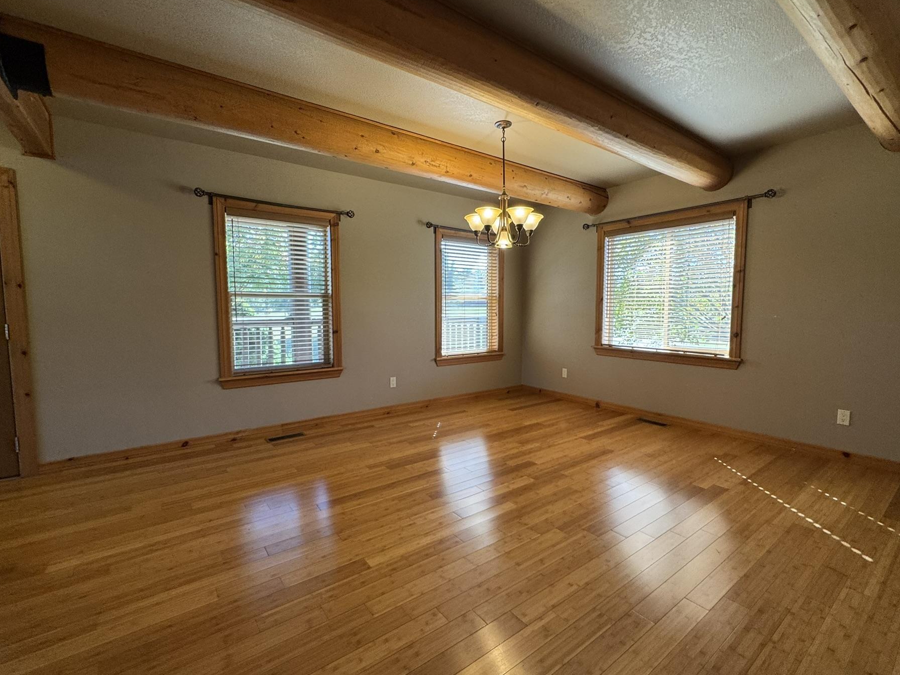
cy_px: 338
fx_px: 416
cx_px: 458
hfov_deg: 94.5
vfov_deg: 78.1
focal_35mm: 16
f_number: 2.2
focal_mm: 2.22
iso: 160
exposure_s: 1/120
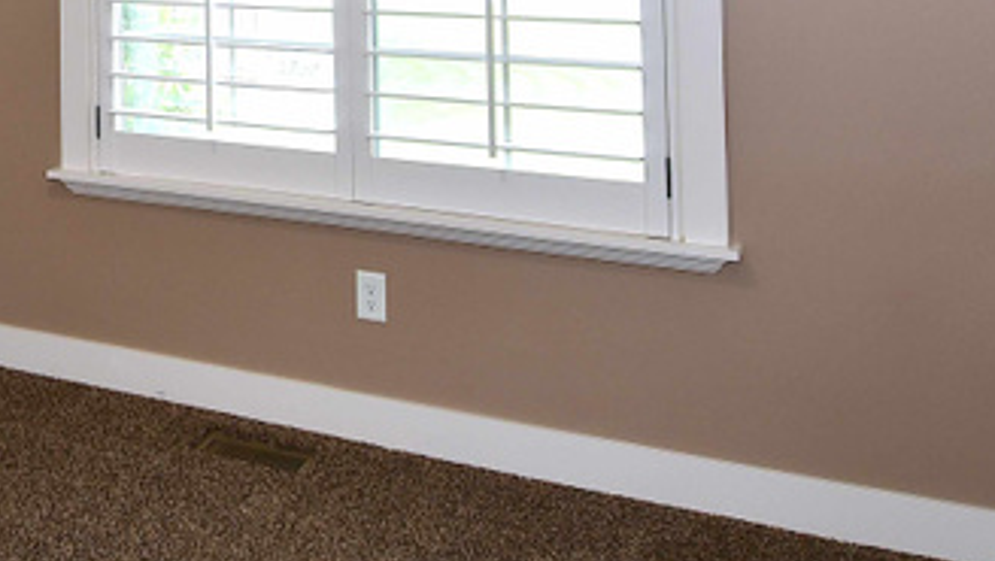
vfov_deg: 22.0
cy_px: -165
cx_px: 67
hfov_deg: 38.6
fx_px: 1294
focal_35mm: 49
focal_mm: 10
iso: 280
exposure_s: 1/60
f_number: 4
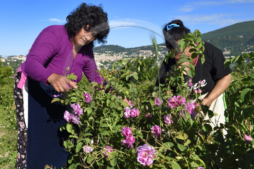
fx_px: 226
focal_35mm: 32
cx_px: 127
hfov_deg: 58.7
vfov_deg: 41.1
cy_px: 84
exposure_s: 1/200
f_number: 13
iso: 200
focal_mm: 32
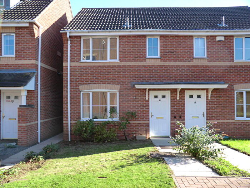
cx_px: 125
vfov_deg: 48.2
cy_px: 94
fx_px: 209
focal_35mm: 29
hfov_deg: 61.7
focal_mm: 5.2
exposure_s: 1/160
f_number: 3.5
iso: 64
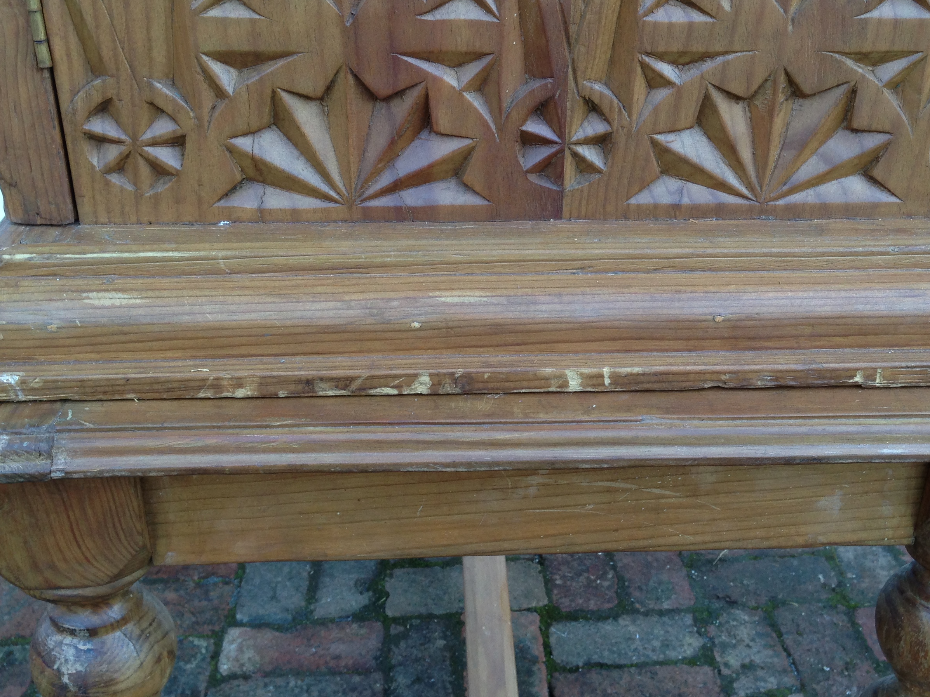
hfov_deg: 42.0
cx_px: 505
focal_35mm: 45
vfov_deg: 32.2
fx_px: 1209
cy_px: 338
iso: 64
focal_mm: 4.12
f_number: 2.4
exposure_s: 1/60
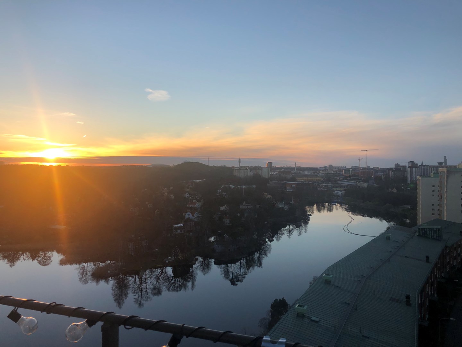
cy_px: 174
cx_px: 231
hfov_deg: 63.4
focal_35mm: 28
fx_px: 374
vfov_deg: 49.7
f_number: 1.8
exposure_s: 1/615
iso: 20
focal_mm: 4
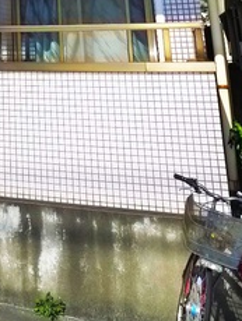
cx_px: -85
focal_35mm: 73
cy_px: -116
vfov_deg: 23.1
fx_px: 679
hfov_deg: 18.6
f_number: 5.6
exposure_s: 1/800
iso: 400
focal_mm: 5.1
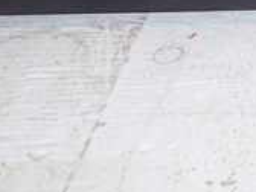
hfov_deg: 14.5
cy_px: -123
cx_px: 460
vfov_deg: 11.7
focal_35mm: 119
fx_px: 880
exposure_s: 1/30
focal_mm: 4.5
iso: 125
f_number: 5.6
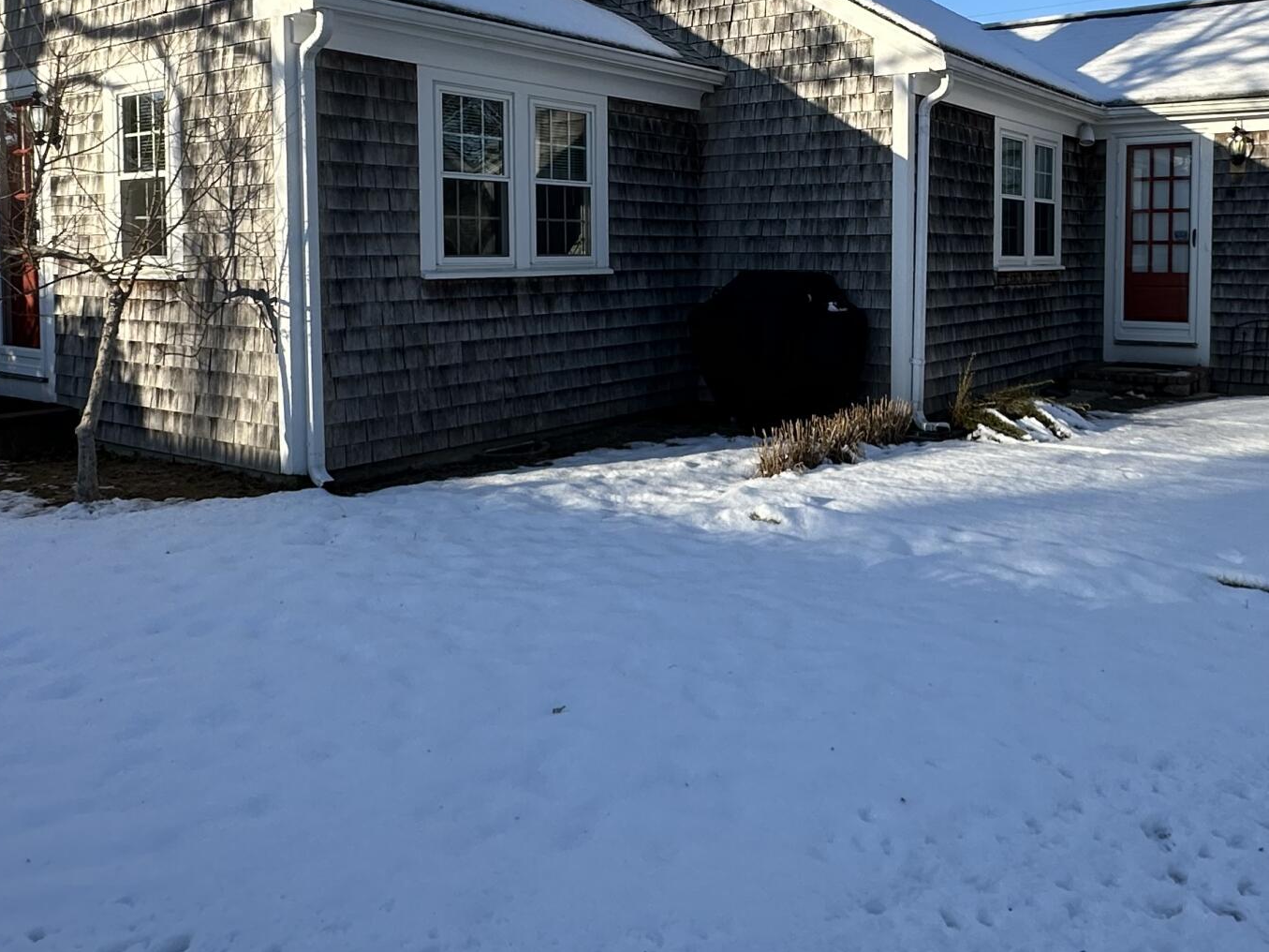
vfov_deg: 44.6
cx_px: 733
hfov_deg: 58.1
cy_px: 300
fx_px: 1136
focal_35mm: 31
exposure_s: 1/924
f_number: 2.2
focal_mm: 2.22
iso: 40
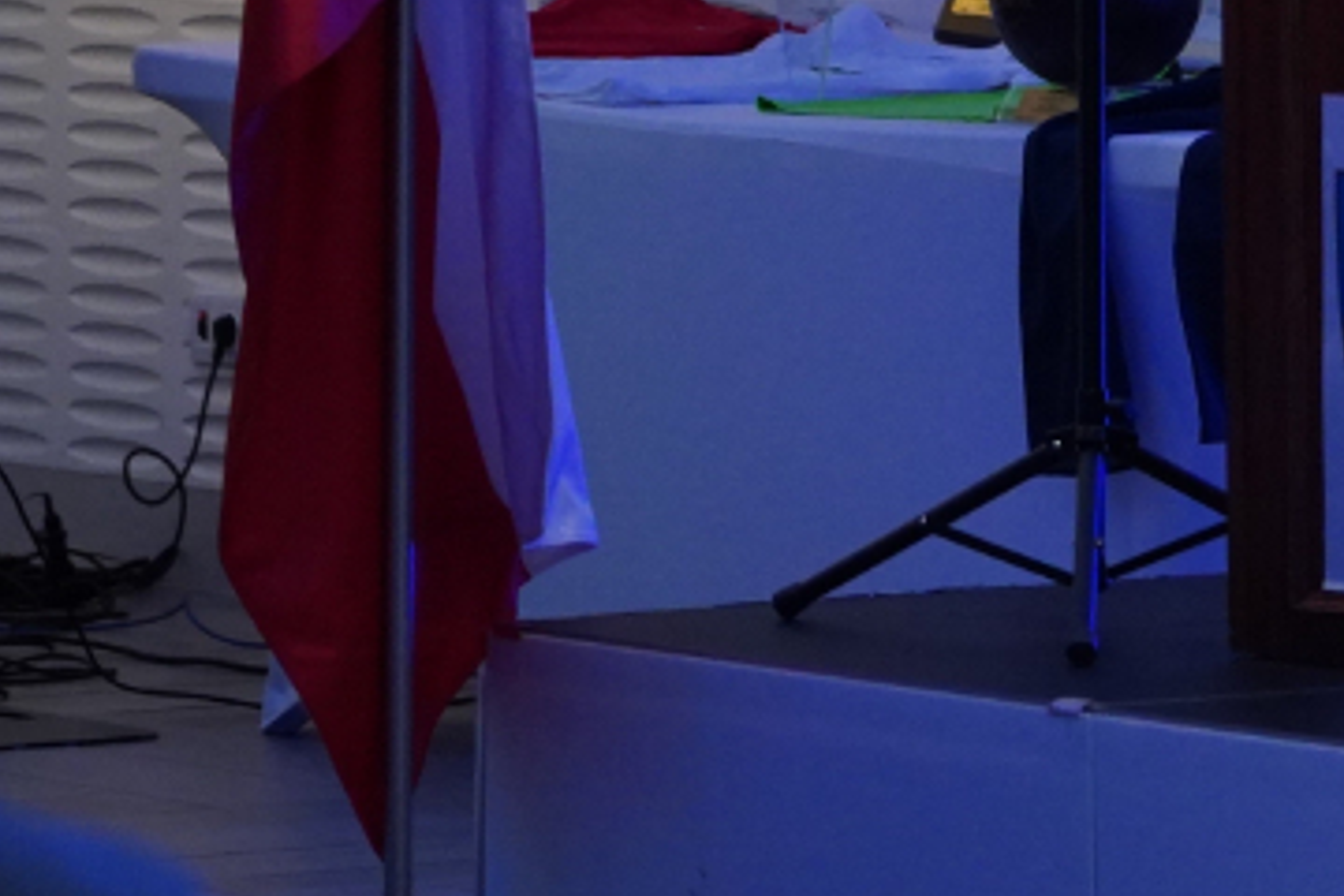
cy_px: -525
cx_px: 1792
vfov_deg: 3.6
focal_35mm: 379
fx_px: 14148
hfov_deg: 5.4
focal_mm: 105
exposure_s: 1/160
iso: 5000
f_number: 4
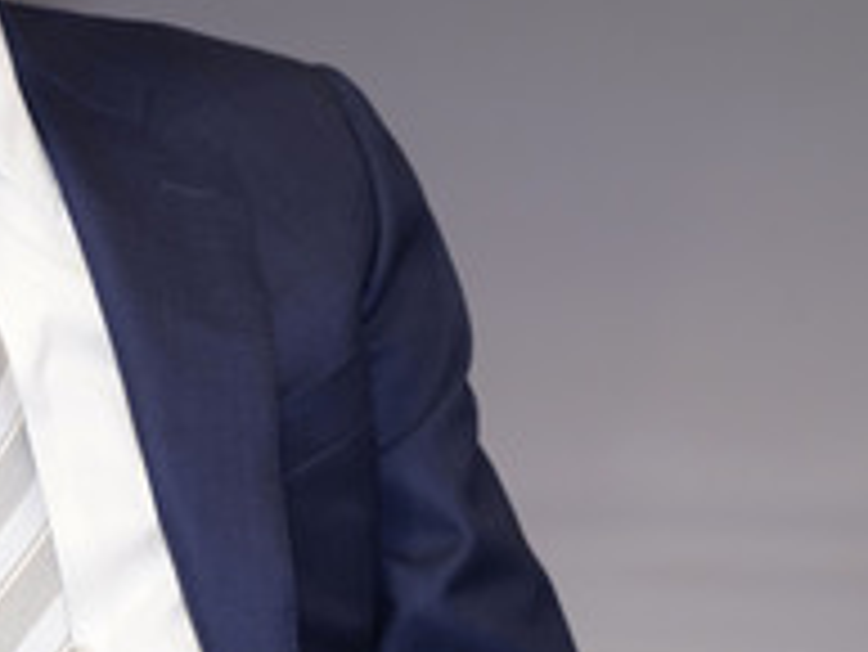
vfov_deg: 7.6
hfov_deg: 10.1
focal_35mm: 195
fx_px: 4893
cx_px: 209
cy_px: 27
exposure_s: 1/160
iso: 2000
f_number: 5
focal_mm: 87
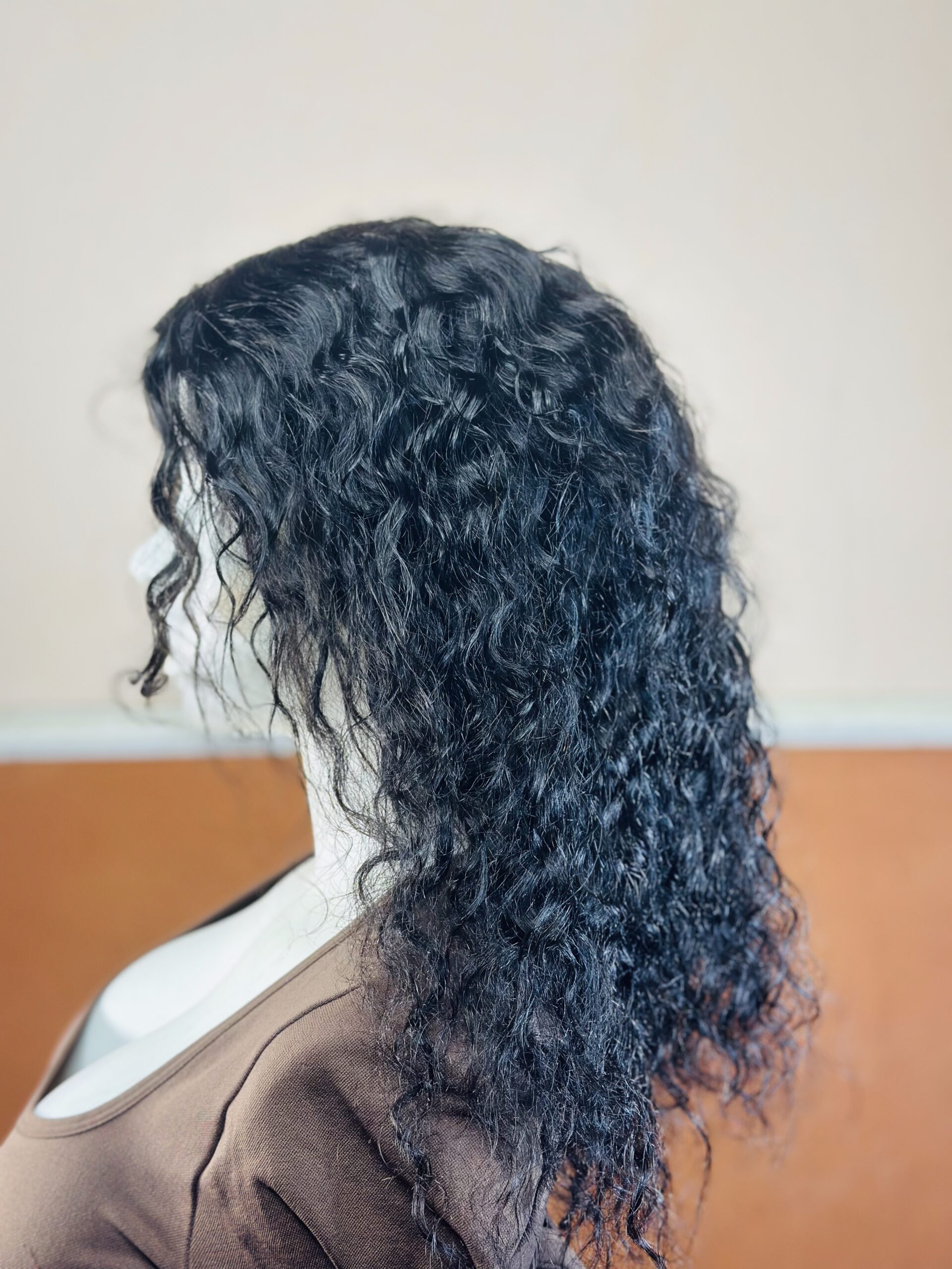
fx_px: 1760
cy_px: 634
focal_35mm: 48
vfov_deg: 39.7
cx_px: 476
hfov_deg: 30.3
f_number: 1.78
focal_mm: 6.86
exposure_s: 1/100
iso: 80
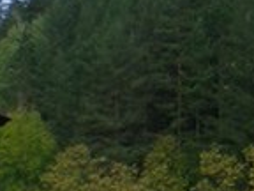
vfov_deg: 5.5
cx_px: 492
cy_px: -50
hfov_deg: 7.1
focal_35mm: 270
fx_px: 1981
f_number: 4.6
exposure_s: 1/227
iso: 50
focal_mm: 6.3
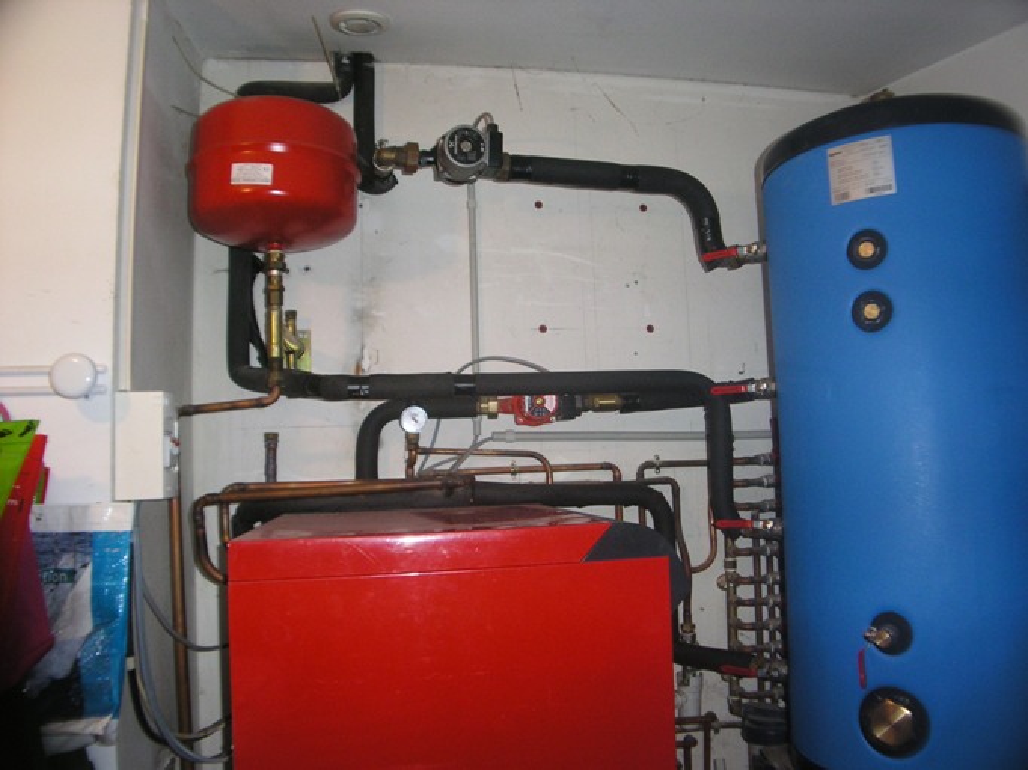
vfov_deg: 37.7
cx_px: 514
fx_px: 1128
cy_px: 385
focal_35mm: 38
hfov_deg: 49.0
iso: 200
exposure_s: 1/45
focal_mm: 7.8
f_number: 2.8
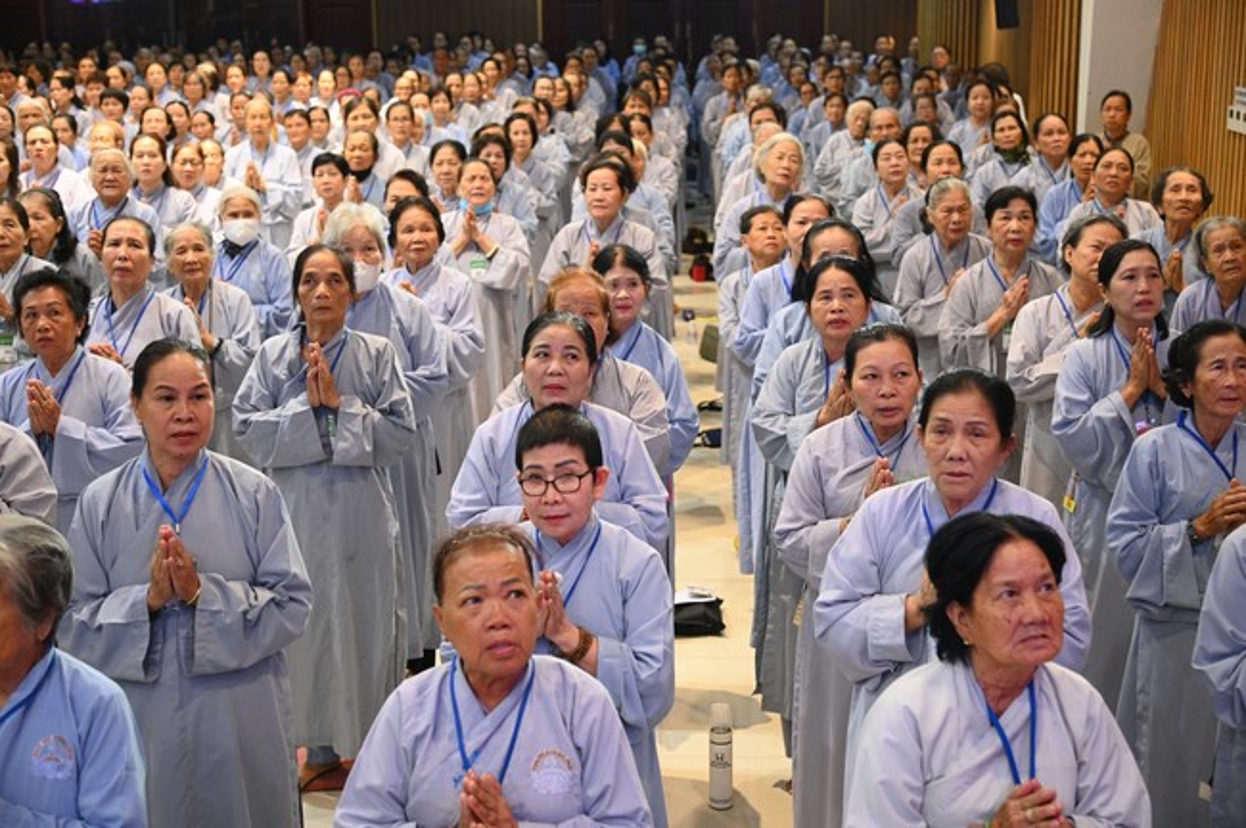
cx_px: 623
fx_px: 1729
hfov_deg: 39.6
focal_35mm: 50
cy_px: 414
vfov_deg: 26.9
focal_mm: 50
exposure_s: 1/160
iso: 6400
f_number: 4
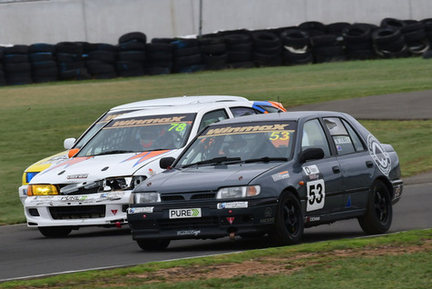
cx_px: 168
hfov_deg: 2.3
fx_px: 10902
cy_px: 112
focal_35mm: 908
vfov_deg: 1.5
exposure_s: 1/640
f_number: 10
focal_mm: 360
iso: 500
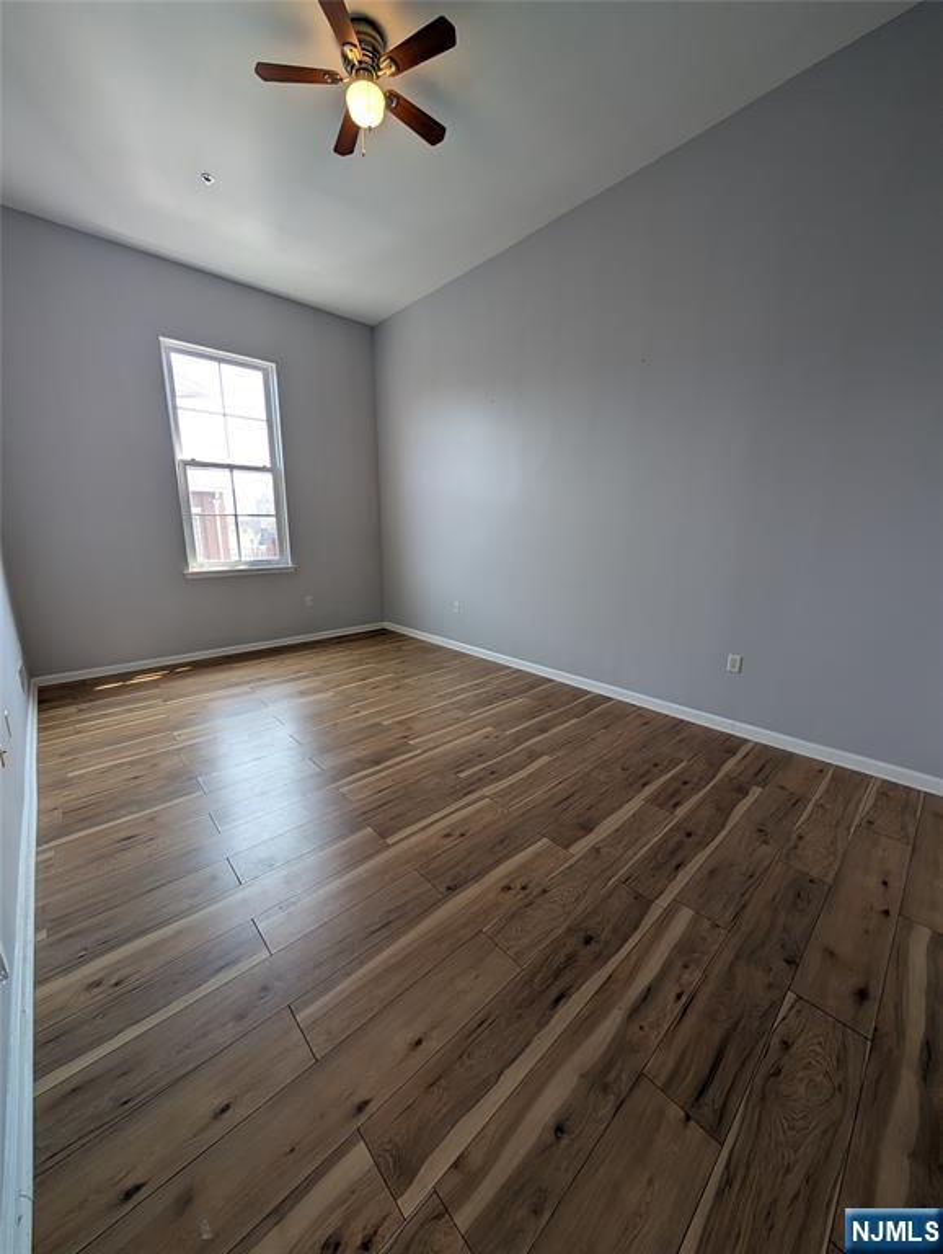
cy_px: 627
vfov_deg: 110.5
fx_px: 435
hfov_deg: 94.6
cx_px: 472
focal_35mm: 12
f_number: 1.7
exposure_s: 1/149
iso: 60
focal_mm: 2.02
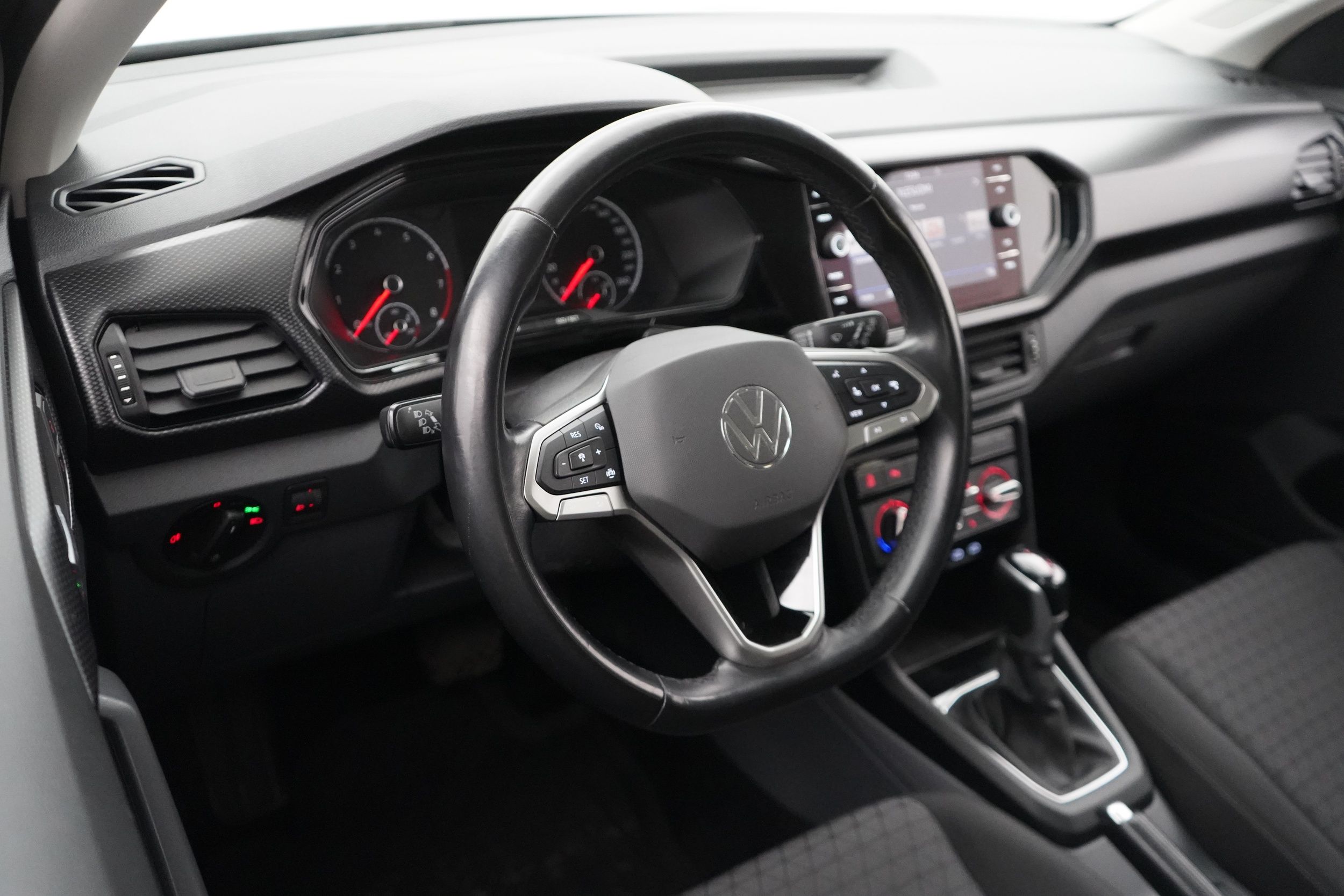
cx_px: 672
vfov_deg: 42.3
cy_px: 448
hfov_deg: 60.3
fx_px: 1157
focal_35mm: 31
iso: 12800
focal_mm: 31
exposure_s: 1/125
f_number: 3.5
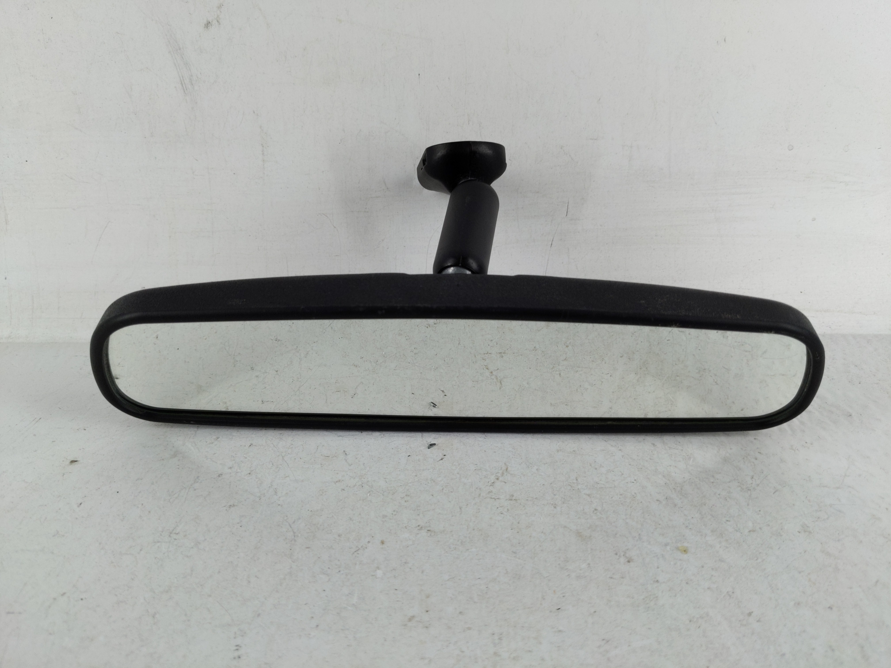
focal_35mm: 25
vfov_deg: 54.9
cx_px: 446
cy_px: 334
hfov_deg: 69.4
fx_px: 643
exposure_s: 1/108
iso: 57
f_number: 1.73
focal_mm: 4.38
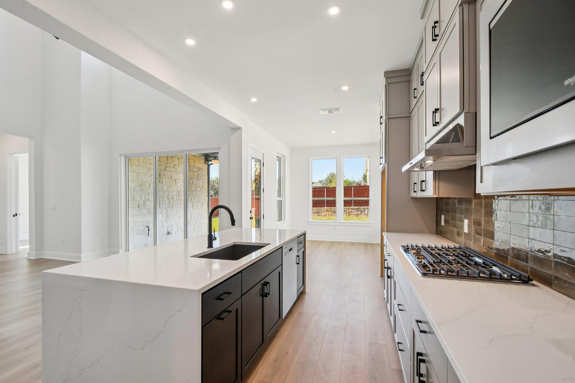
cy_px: 192
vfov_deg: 77.3
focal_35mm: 15
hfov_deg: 100.4
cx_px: 288
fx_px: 240
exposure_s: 1/250
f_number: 5.6
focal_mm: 10
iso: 400
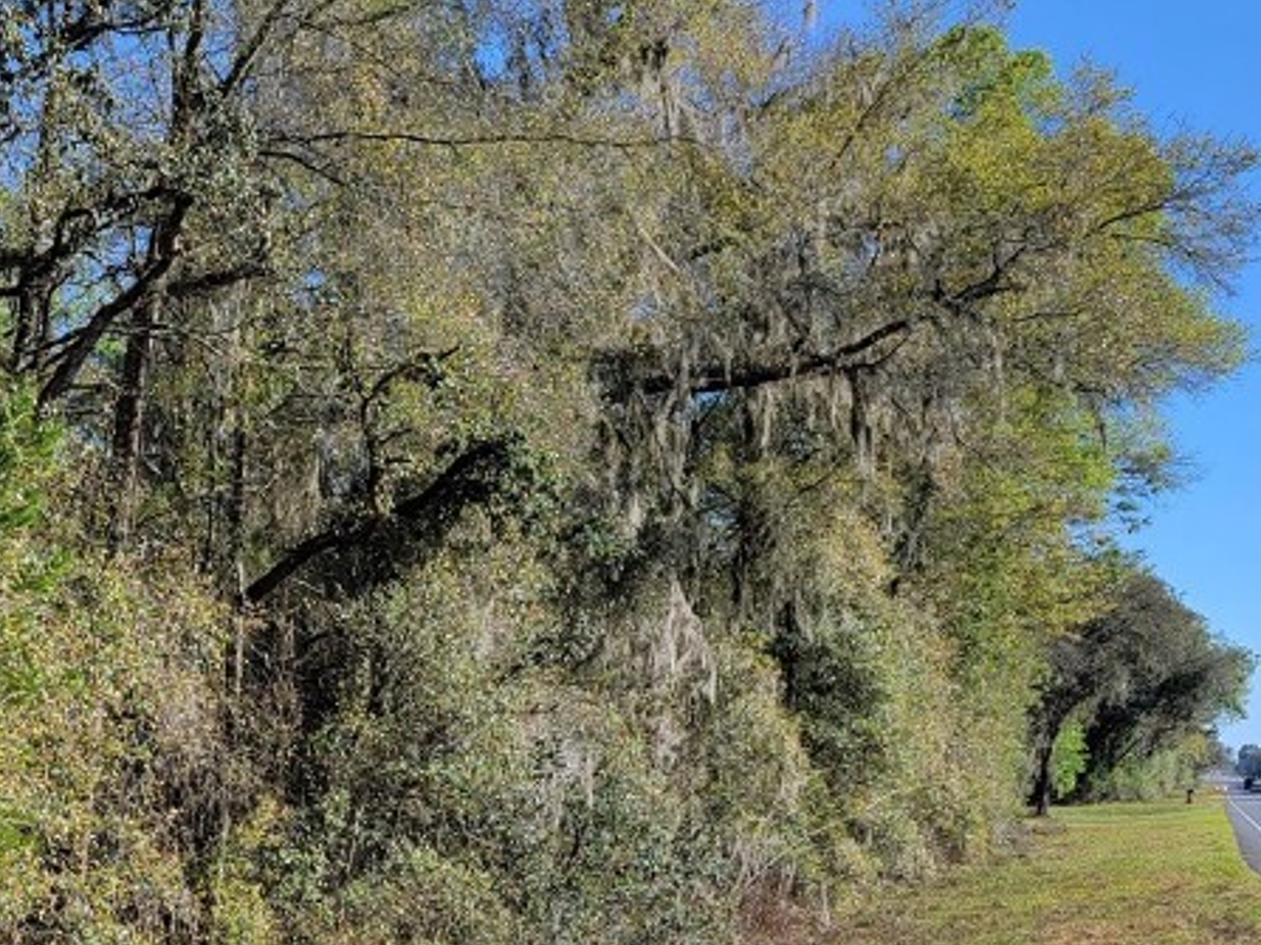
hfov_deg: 34.4
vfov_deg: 26.3
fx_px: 2003
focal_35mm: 55
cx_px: 347
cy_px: 671
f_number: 1.8
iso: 16
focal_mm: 6.7
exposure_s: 1/604
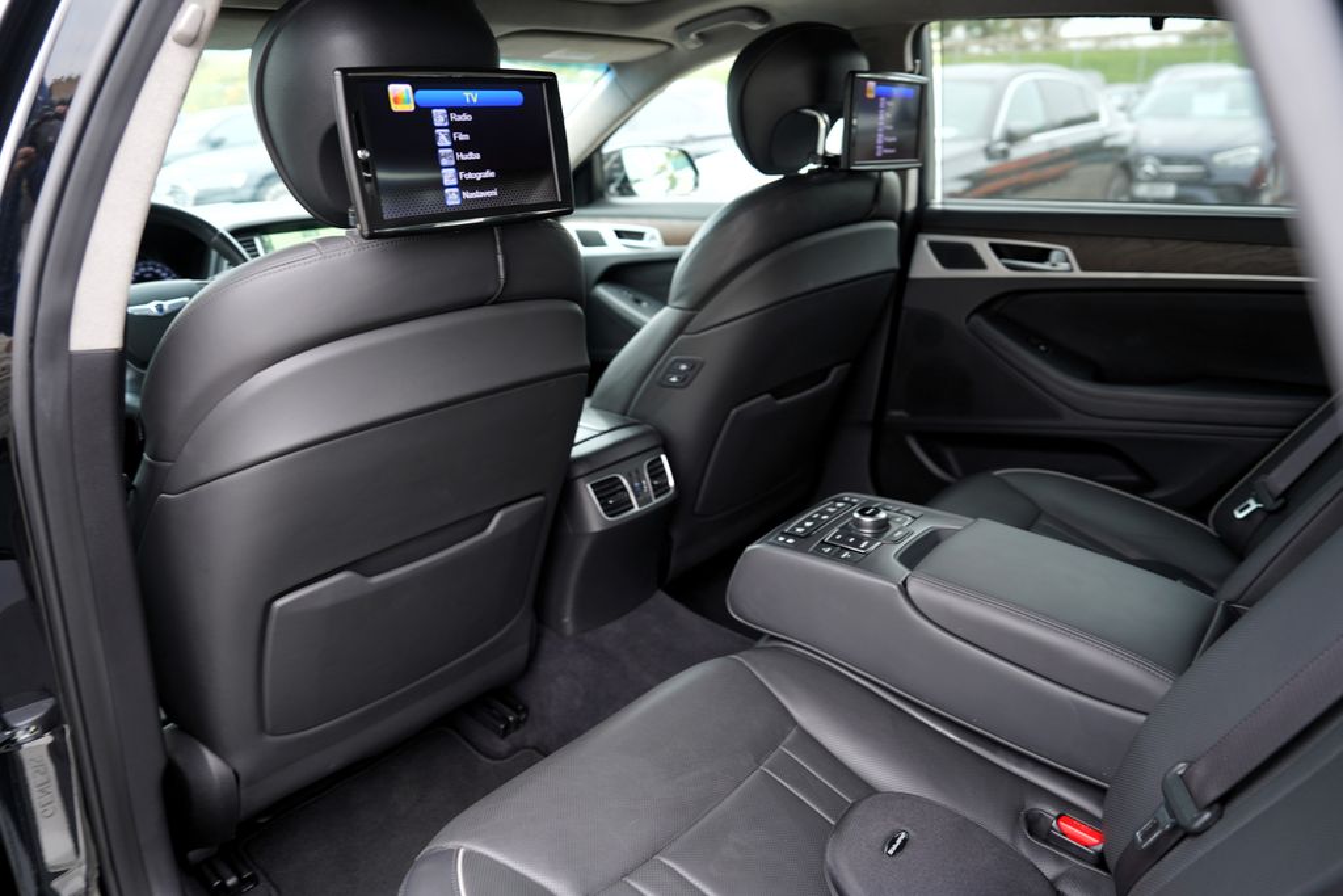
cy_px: 448
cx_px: 672
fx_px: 895
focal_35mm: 24
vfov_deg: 53.1
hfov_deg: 73.7
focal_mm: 24
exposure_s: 1/30
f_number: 2.8
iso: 100
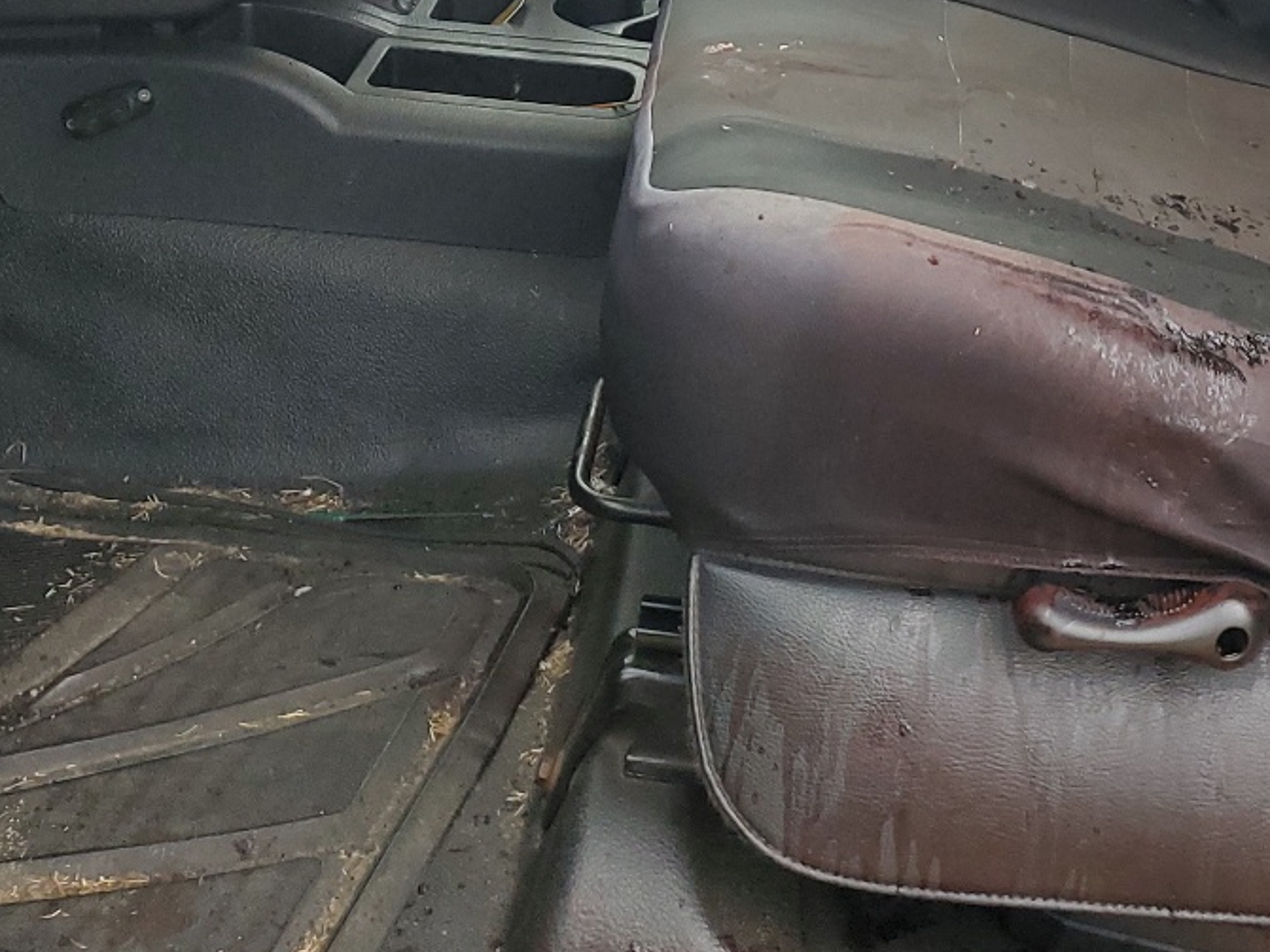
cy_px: -165
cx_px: 937
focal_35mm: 62
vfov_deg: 22.0
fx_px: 2274
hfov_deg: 30.7
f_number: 1.5
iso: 87
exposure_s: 1/120
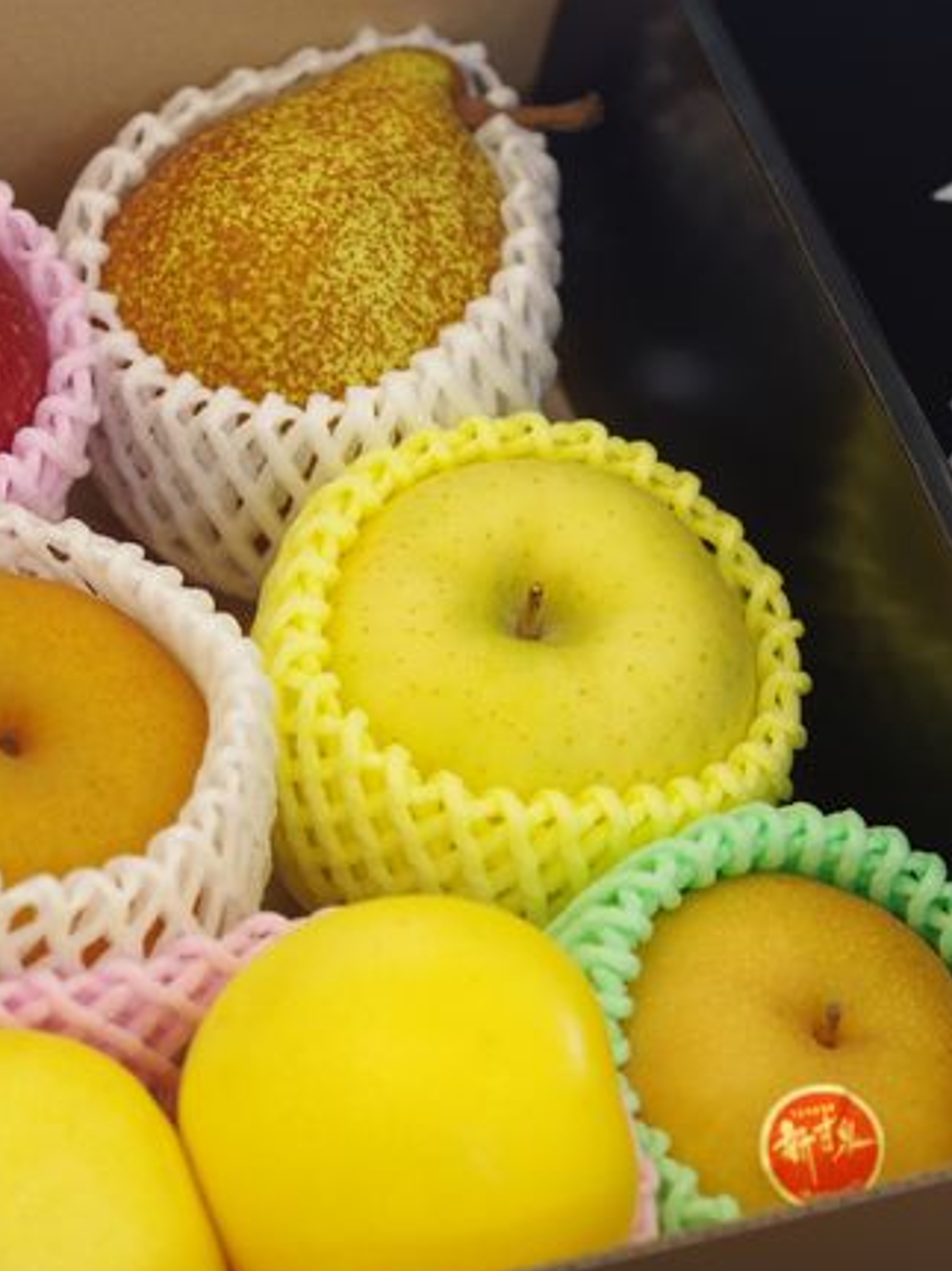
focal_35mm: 117
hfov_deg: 12.7
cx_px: 528
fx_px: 4292
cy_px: 677
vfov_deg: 16.8
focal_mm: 50
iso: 400
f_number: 2.8
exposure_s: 1/100
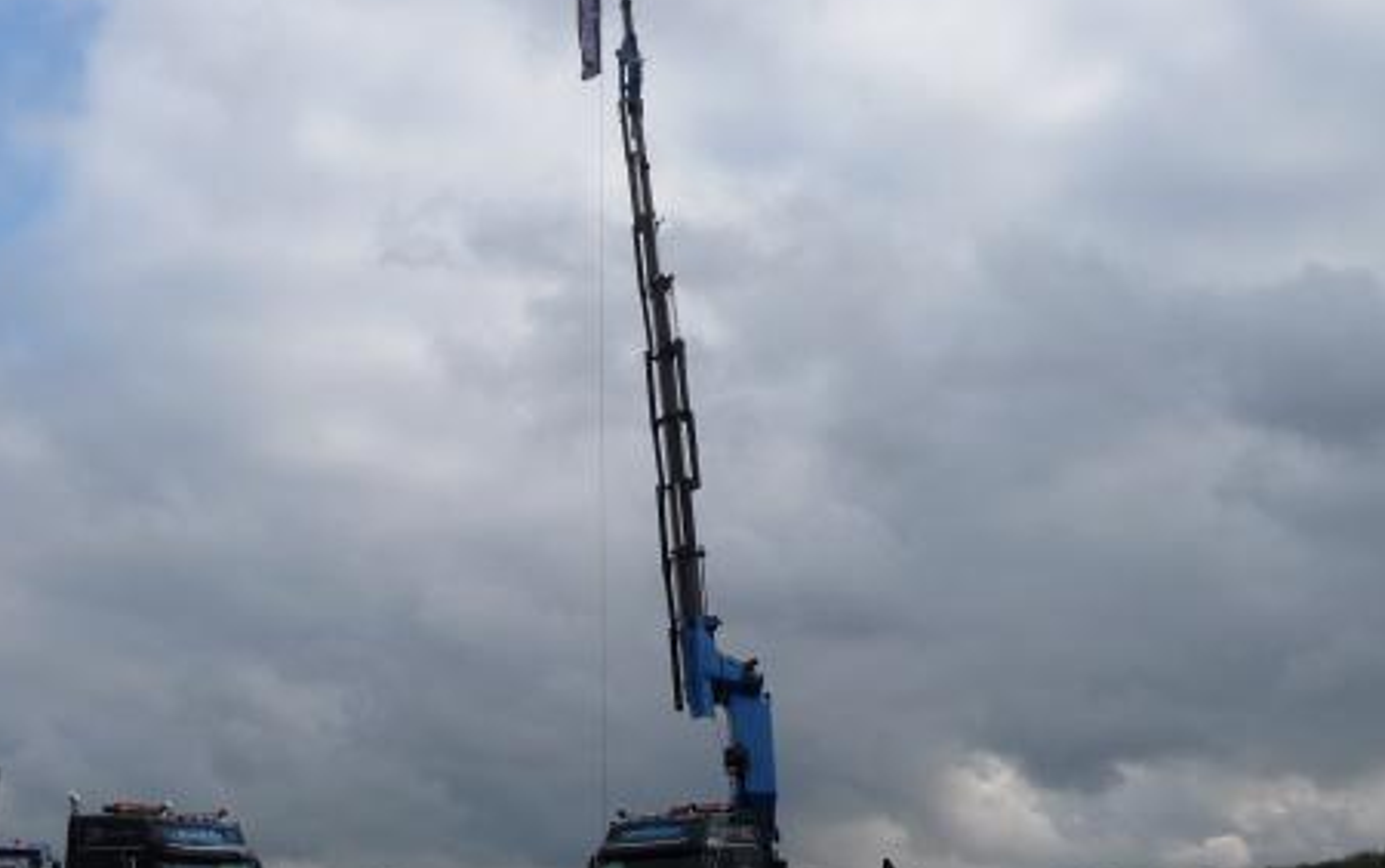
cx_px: 692
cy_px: 496
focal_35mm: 48
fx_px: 1813
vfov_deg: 26.9
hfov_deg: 41.8
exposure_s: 1/1000
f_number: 3.6
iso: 100
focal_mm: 5.6
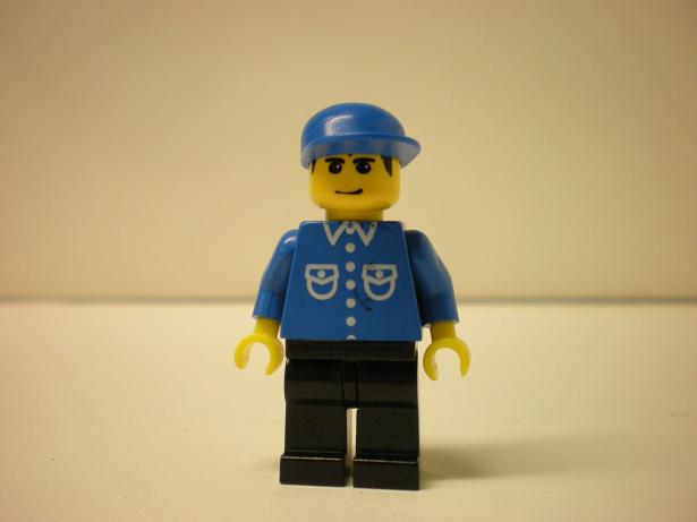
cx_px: 348
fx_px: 765
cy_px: 261
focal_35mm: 38
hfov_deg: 49.0
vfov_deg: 37.7
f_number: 3.1
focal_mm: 6.3
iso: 200
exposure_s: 1/44.6
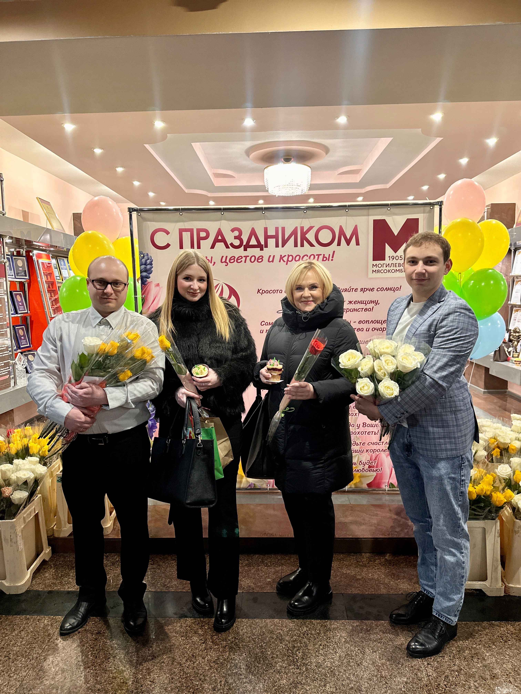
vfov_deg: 71.6
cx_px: 260
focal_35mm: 24
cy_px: 347
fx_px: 482
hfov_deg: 56.8
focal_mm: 6.86
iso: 250
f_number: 1.78
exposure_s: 1/50
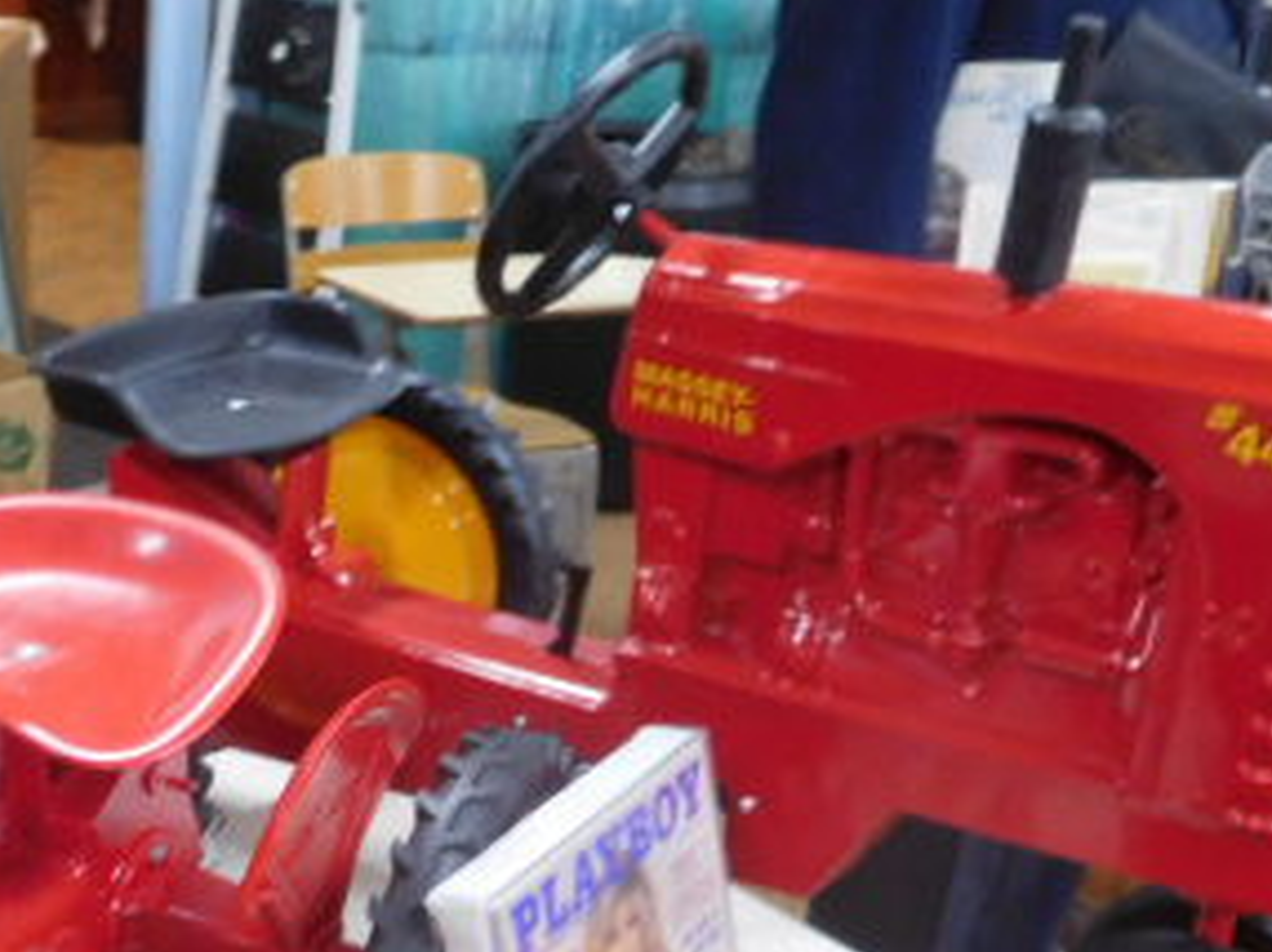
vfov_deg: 25.6
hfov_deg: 33.7
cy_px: 779
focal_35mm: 56
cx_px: 311
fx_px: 2056
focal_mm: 4.5
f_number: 3.4
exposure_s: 1/13
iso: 400
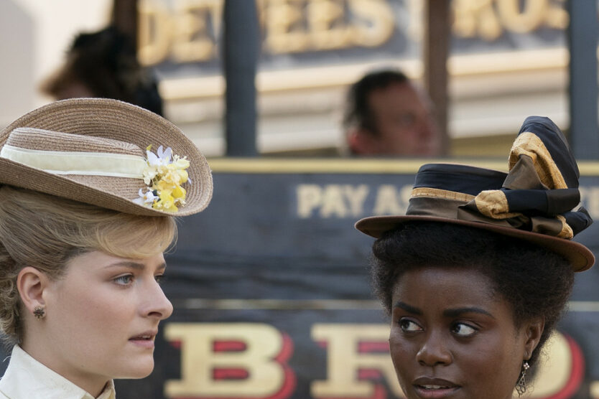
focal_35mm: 313
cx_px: 540
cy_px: 567
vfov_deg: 4.4
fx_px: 5208
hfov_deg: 6.6
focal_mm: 102
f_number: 3.5
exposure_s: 1/800
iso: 320
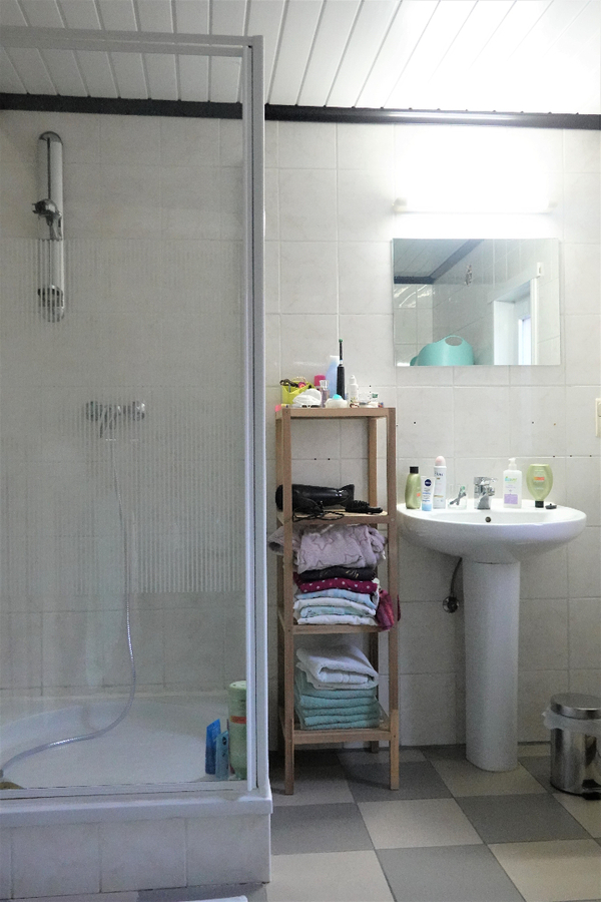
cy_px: 451
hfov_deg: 38.9
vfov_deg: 55.8
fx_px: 851
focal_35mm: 34
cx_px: 300
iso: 2500
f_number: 4.5
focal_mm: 12.51
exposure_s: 1/40
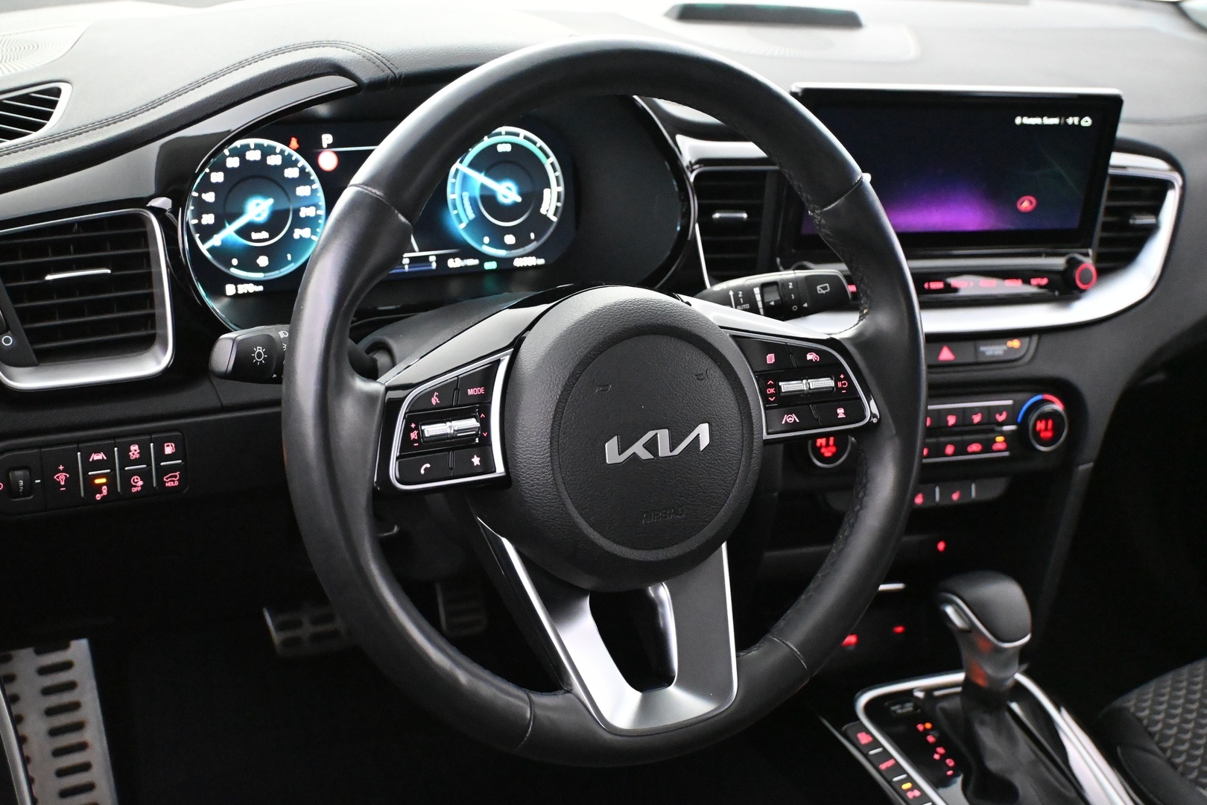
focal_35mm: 42
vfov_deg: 31.9
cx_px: 604
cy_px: 402
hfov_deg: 46.4
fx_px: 1408
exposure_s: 1/50
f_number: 4.5
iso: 10000
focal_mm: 28
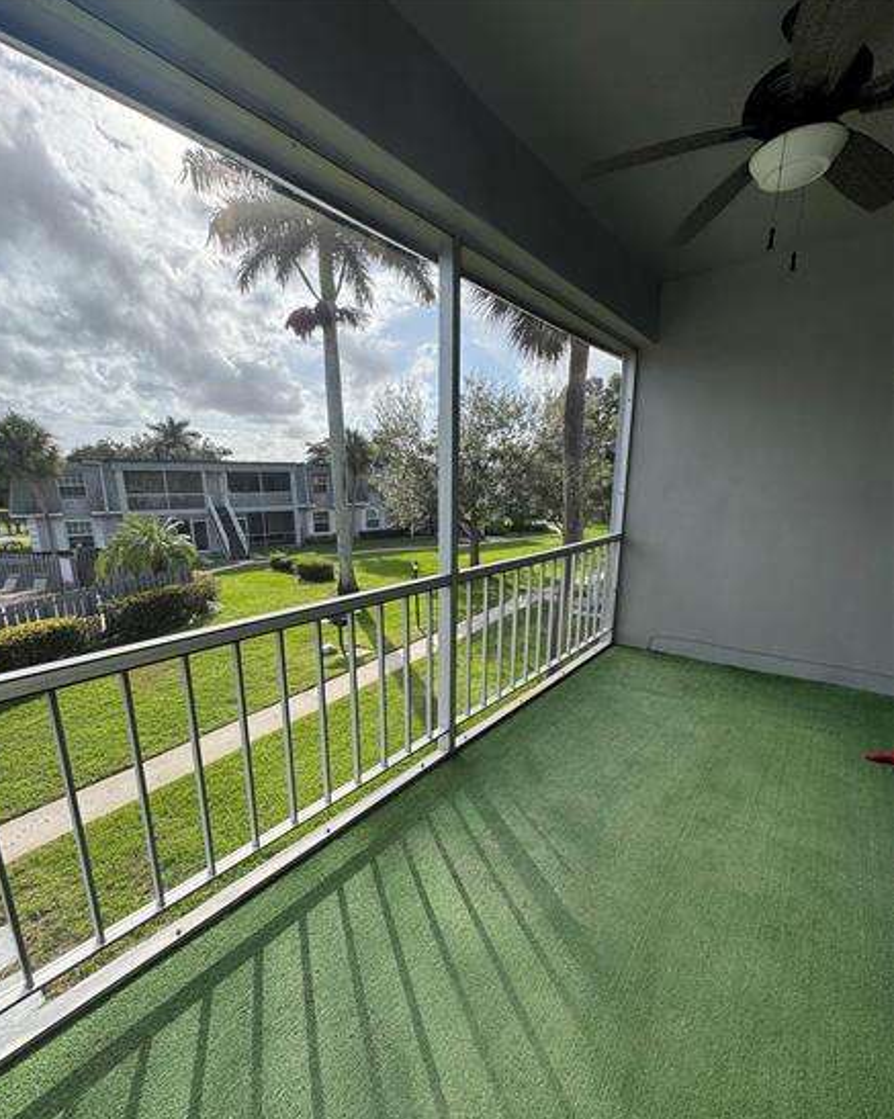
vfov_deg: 96.6
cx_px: 436
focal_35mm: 15
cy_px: 603
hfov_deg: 84.0
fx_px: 497
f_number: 2.2
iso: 40
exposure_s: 1/921
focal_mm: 2.22
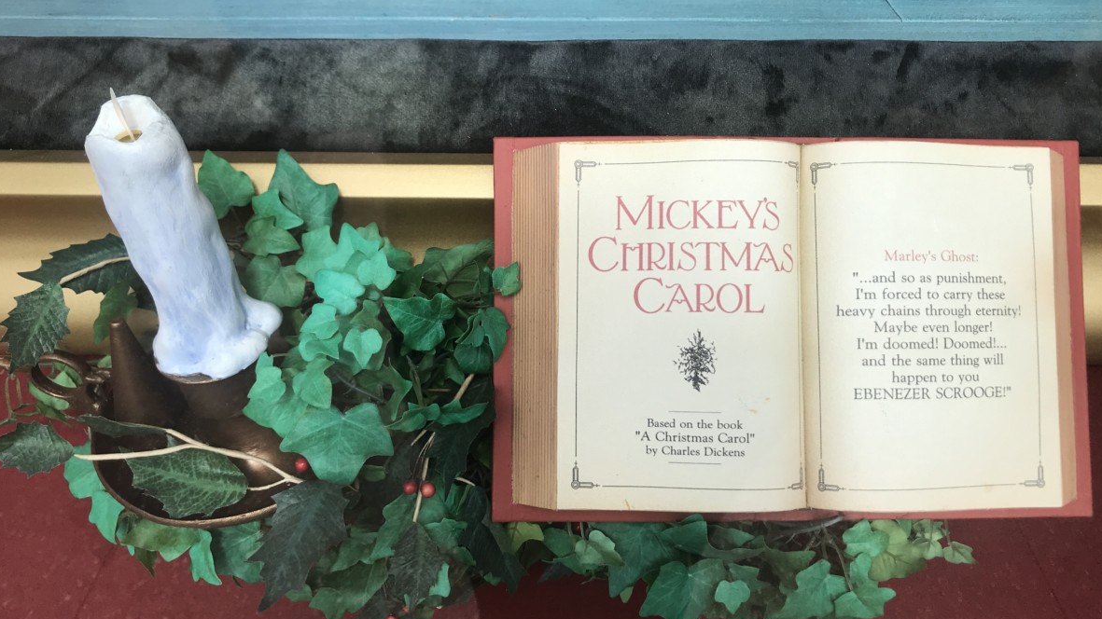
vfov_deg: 37.7
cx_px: 553
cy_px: 284
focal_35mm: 31
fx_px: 906
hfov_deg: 62.6
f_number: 1.8
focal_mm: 3.99
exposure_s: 1/939
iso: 20
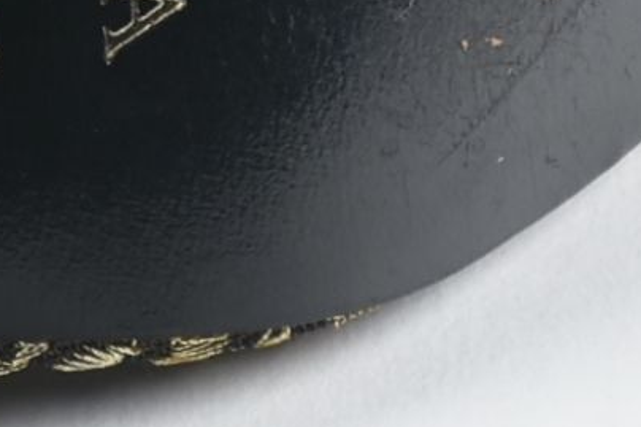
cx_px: -822
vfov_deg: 1.3
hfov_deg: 1.9
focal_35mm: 1056
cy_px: -757
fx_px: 18789
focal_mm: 95
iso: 200
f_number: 14
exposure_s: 1/125
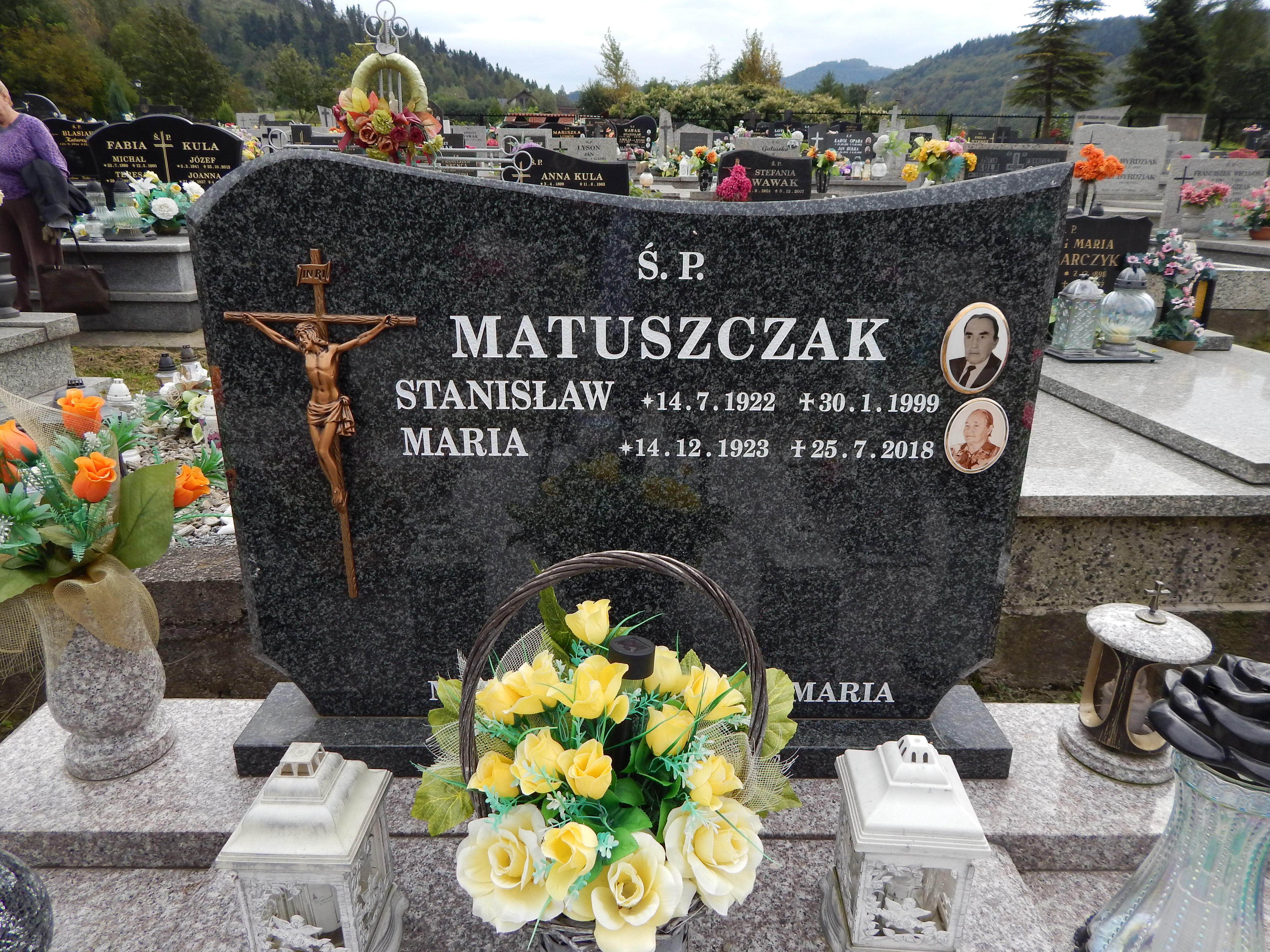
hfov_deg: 73.9
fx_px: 844
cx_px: 635
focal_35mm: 23
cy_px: 476
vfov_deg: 58.9
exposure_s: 1/640
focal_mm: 4
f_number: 3
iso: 125
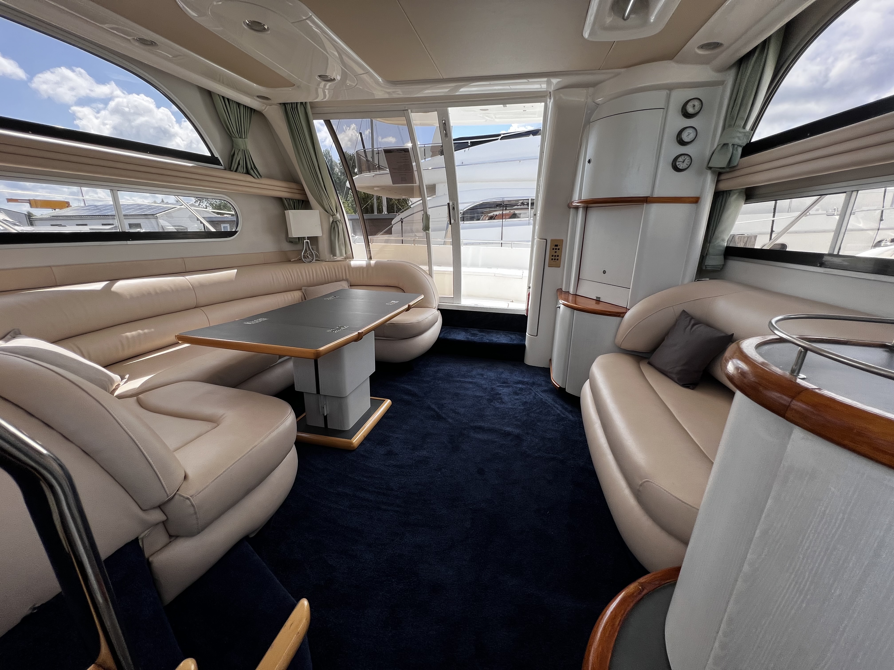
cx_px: 447
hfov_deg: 106.2
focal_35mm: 13
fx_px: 336
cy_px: 335
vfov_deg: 89.9
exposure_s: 1/619
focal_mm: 1.57
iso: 32
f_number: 1.8
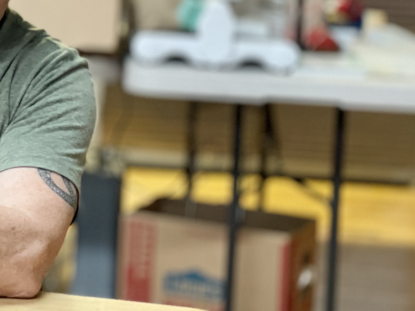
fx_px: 1690
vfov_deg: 10.4
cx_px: -130
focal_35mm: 141
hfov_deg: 13.5
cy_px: 14
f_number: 2
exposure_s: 1/60
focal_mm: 6
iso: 200
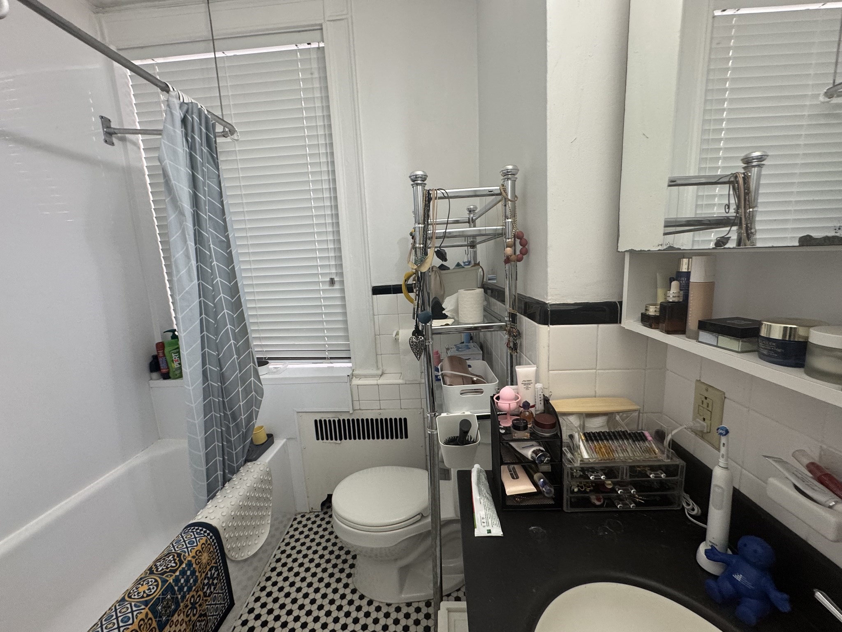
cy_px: 316
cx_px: 421
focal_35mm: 14
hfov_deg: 102.1
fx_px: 341
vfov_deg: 85.7
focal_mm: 2.22
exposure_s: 1/60
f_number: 2.2
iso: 200
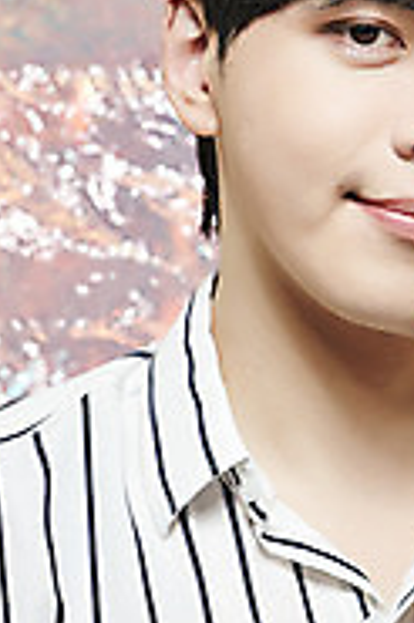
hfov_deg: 4.1
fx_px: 5806
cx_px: 429
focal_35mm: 336
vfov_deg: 6.1
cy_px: 306
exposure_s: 1/125
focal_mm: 155
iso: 64
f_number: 5.6
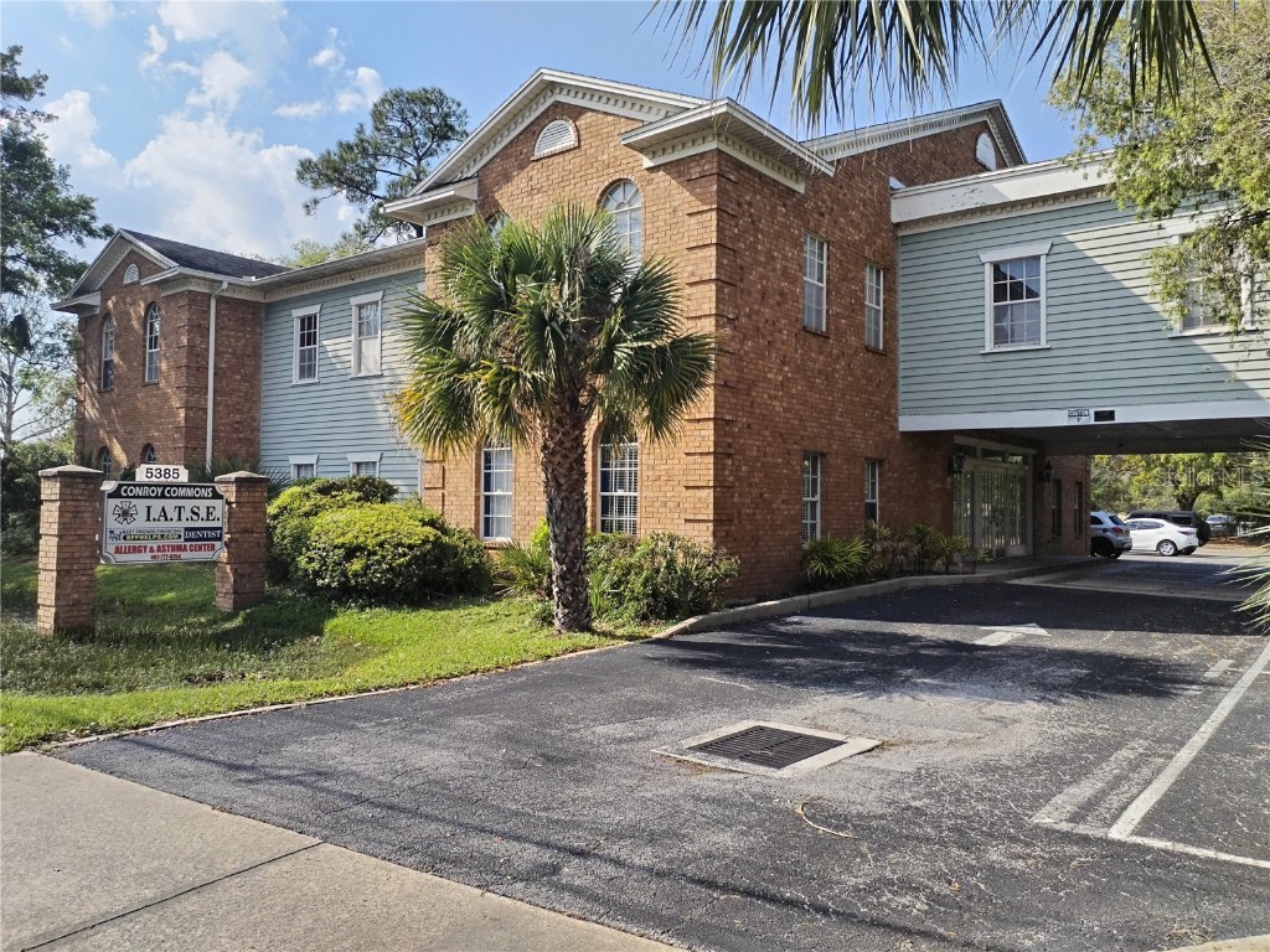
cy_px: 476
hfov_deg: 61.7
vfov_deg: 48.2
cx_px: 635
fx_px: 1064
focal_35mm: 29
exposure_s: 1/1530
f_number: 1.8
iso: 100
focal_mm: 4.75
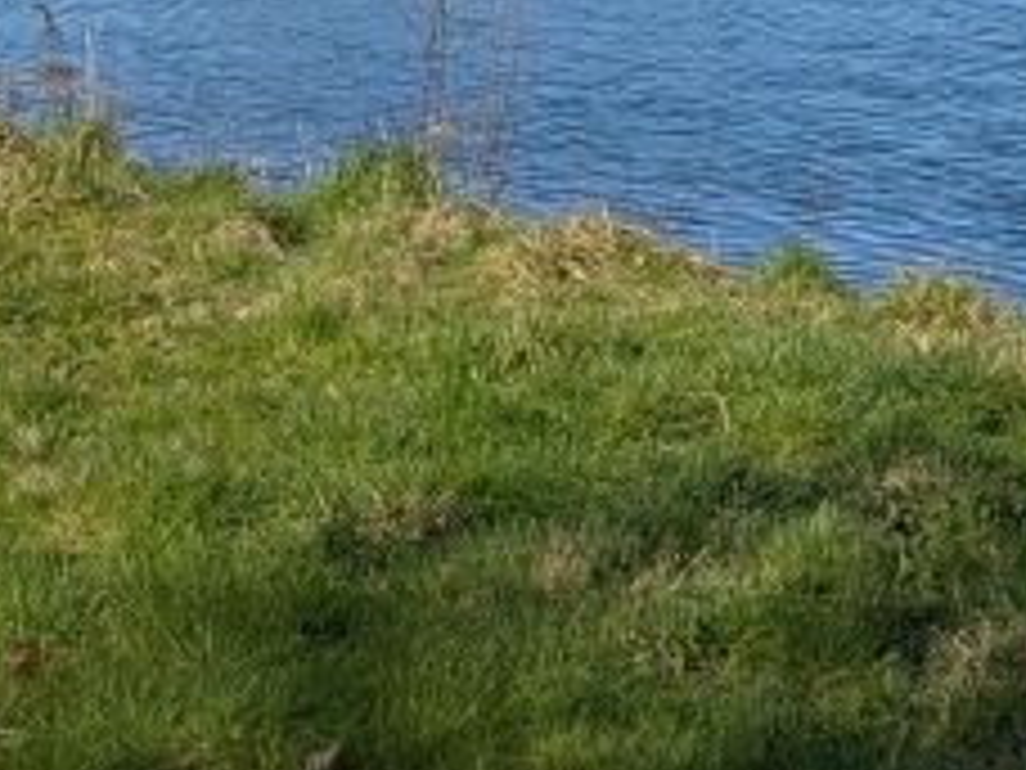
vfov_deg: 10.7
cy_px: -230
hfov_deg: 13.9
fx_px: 4001
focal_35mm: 135
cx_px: 1449
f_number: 1.68
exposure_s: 1/1031
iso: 23
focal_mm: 6.9
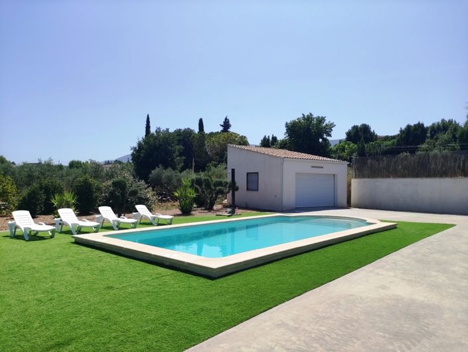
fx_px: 338
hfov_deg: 69.4
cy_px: 176
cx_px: 234
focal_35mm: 25
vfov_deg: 54.9
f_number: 1.89
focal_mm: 5.43
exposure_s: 1/1798
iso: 50
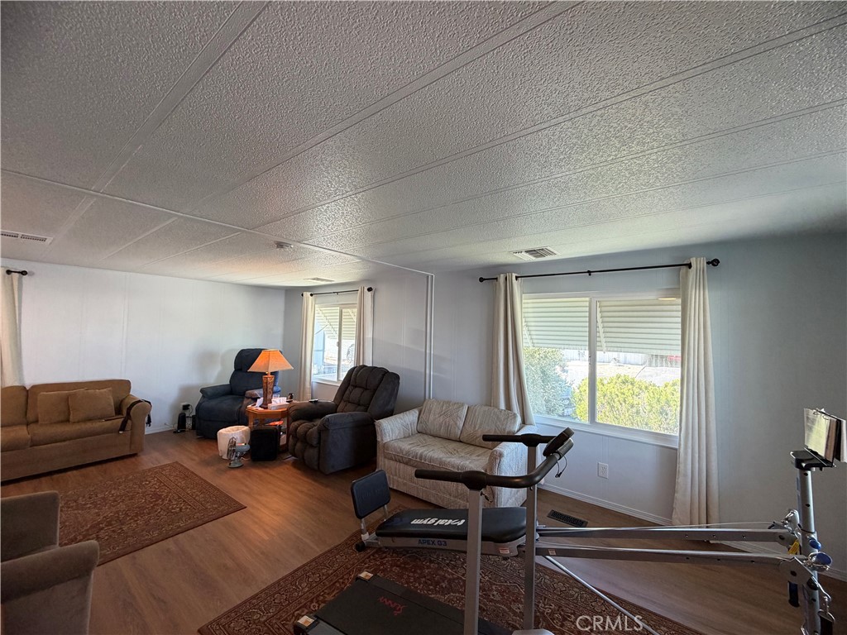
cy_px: 318
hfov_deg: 102.1
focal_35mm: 14
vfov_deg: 85.7
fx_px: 343
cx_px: 424
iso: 160
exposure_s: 1/60
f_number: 2.2
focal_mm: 2.22
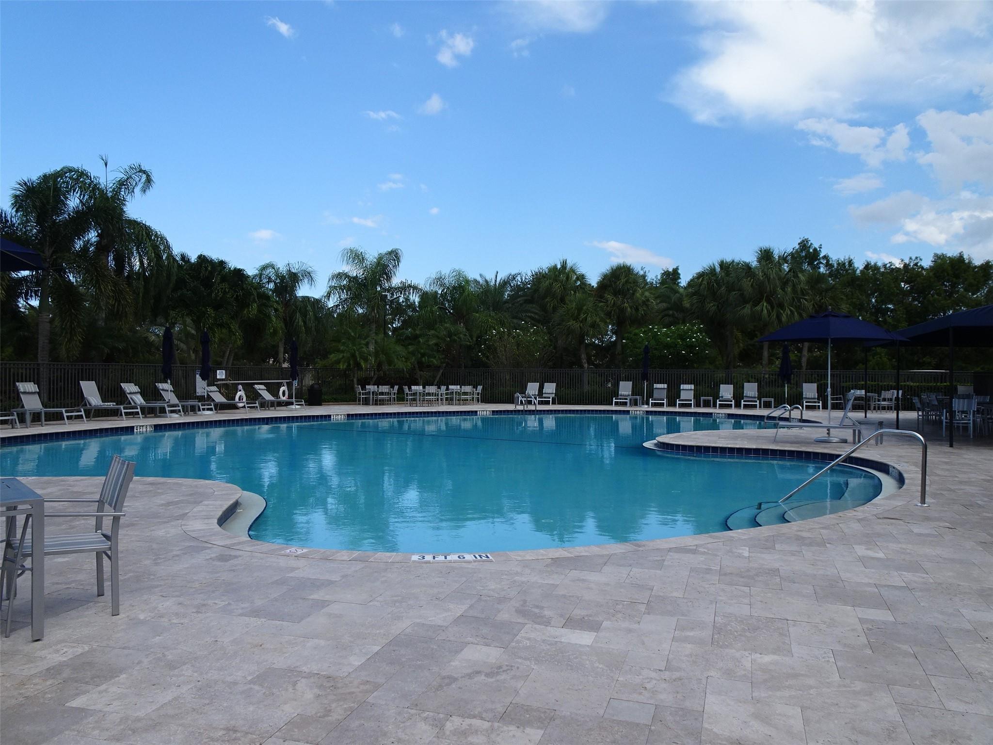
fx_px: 746
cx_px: 496
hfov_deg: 67.3
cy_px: 372
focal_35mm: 26
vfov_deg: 53.1
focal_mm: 4.45
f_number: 3.5
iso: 80
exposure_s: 1/640
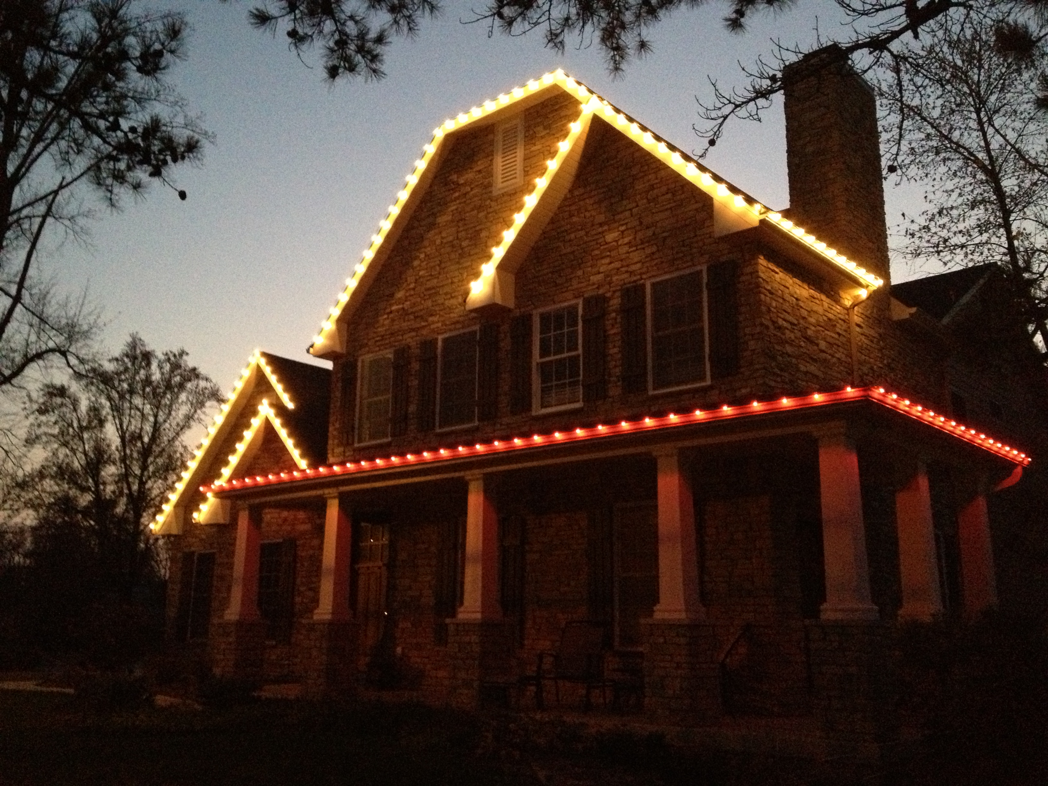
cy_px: 393
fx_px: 1060
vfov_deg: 40.7
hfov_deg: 52.6
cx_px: 524
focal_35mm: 35
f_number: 2.4
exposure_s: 1/15
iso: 800
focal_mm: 4.28
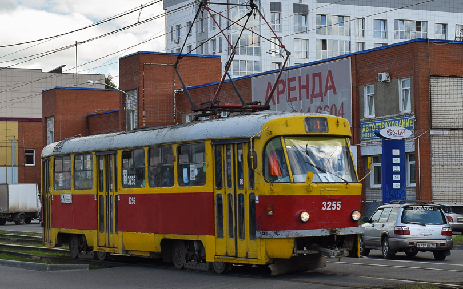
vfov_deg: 16.9
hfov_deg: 26.8
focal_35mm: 77
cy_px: 105
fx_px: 971
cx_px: 246
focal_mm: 34
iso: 200
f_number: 9
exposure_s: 1/320
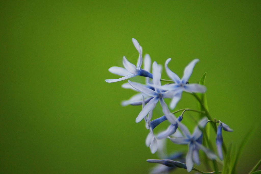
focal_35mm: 200
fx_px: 1449
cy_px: 87
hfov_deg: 10.3
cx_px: 130
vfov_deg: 6.9
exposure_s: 1/250
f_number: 2.8
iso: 1600
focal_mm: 200
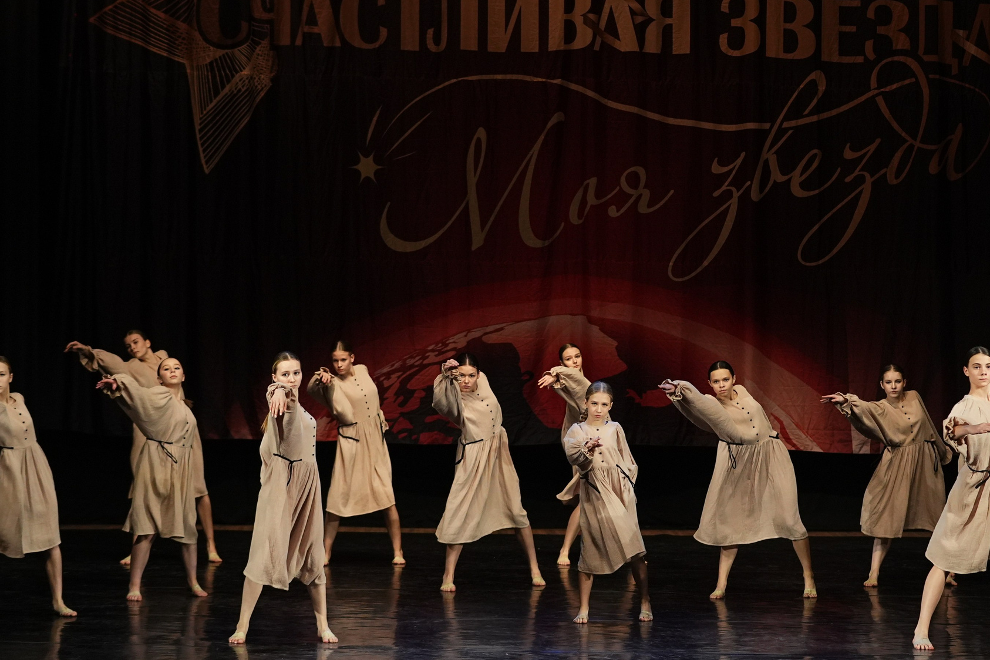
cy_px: 193
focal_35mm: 126
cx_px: 616
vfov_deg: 10.9
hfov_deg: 16.2
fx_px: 3465
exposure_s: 1/400
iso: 2500
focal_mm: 83
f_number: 2.8
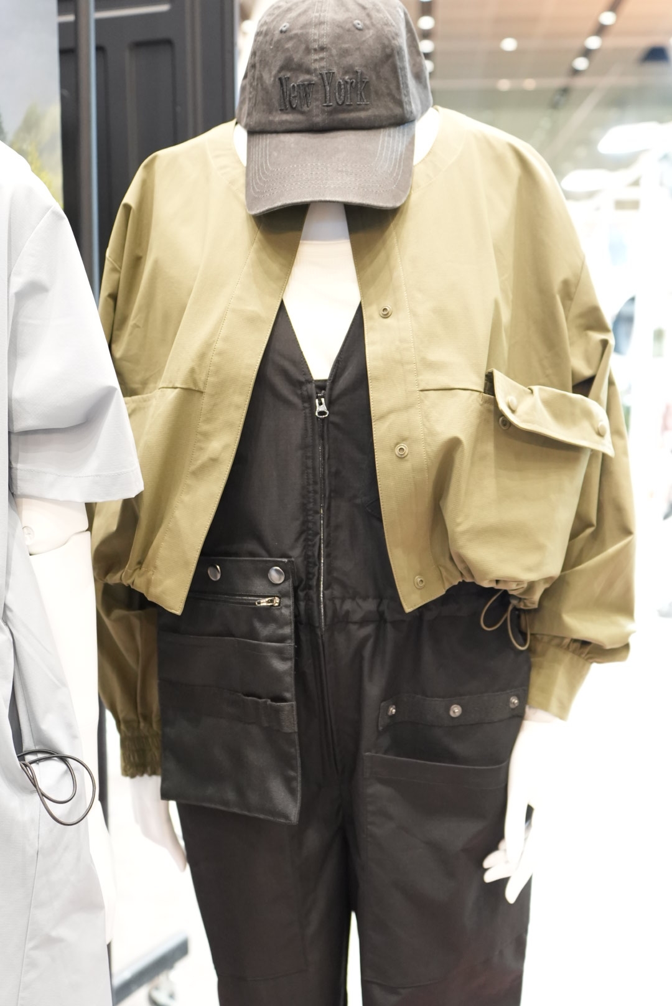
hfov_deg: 36.9
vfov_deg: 53.1
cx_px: 336
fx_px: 1006
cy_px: 503
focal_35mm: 36
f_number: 2.8
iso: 2000
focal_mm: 24
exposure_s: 1/30
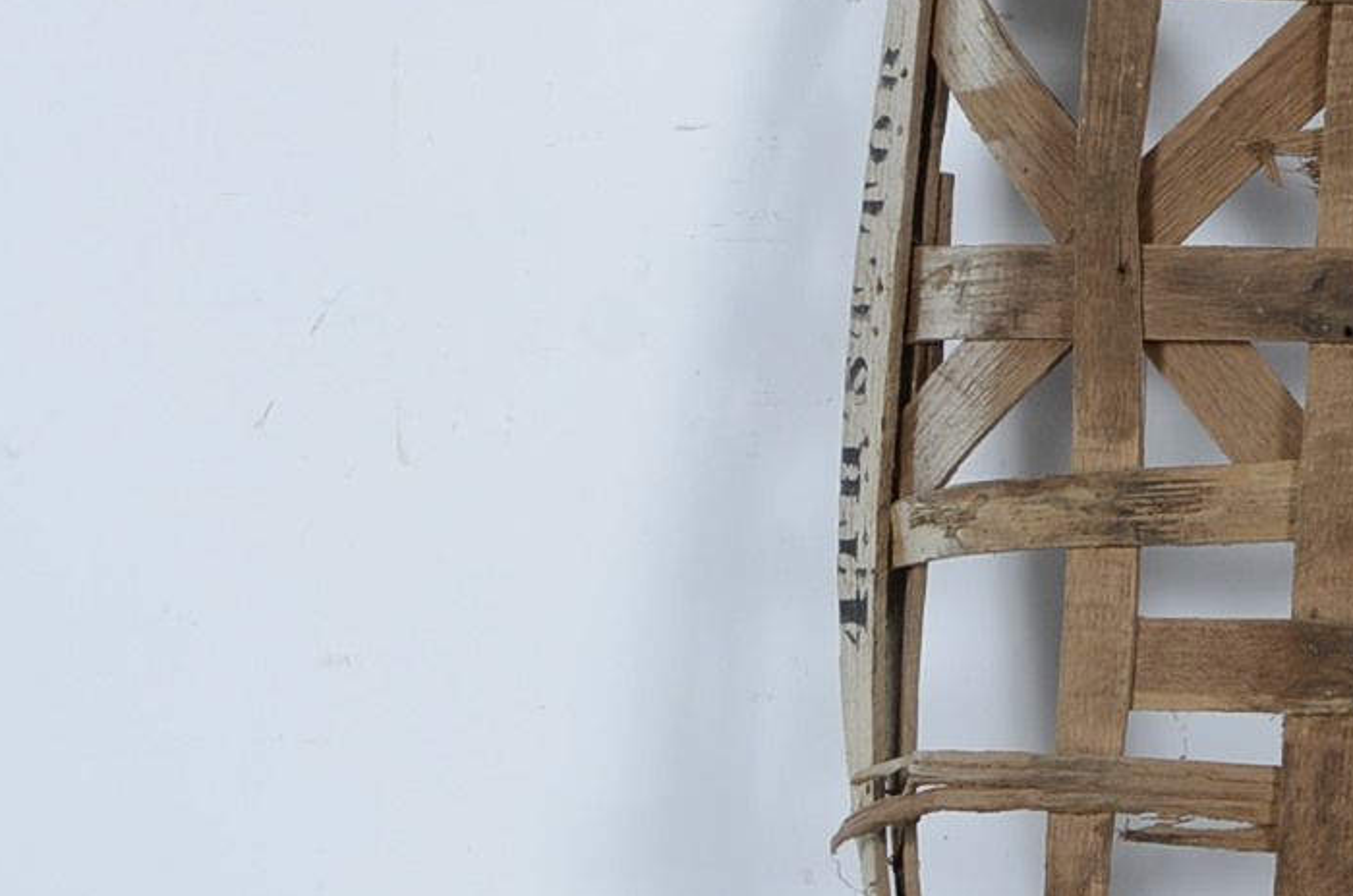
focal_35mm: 185
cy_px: 239
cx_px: 1875
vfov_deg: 7.4
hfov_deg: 10.8
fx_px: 6931
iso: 100
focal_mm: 35
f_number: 6.3
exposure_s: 1/125
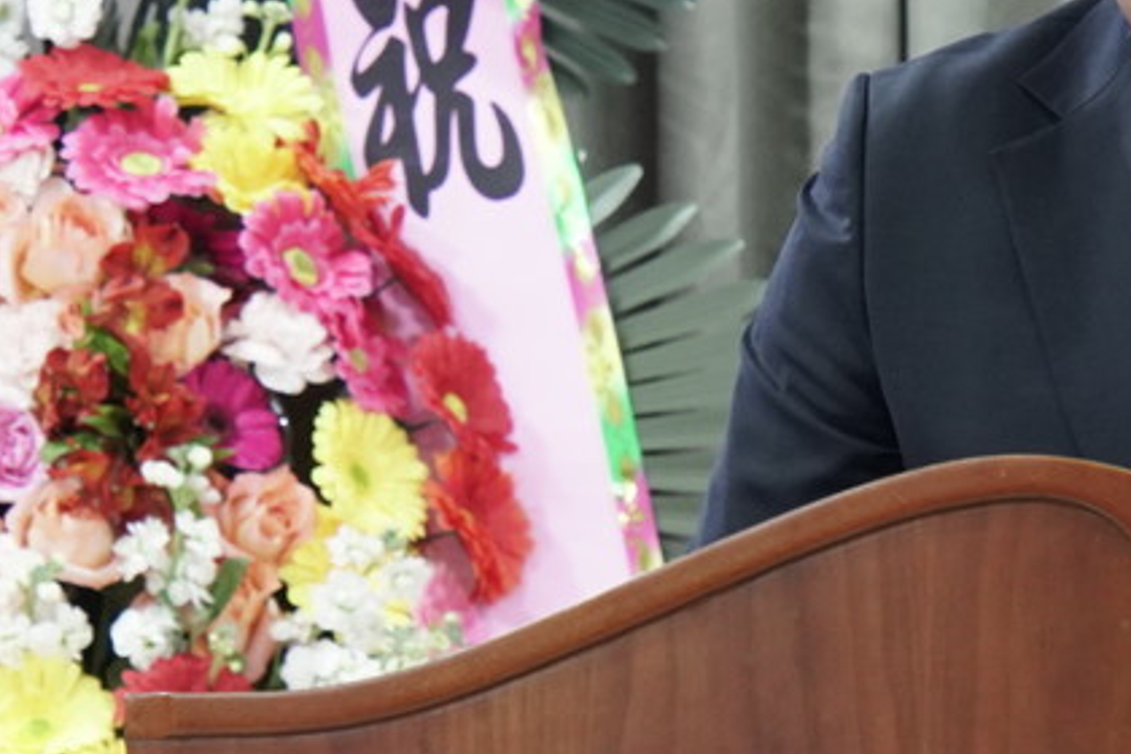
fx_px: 13225
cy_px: 505
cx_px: 1118
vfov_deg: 3.3
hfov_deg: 4.9
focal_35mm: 421
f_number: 5.6
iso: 2000
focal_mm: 92
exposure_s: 1/30
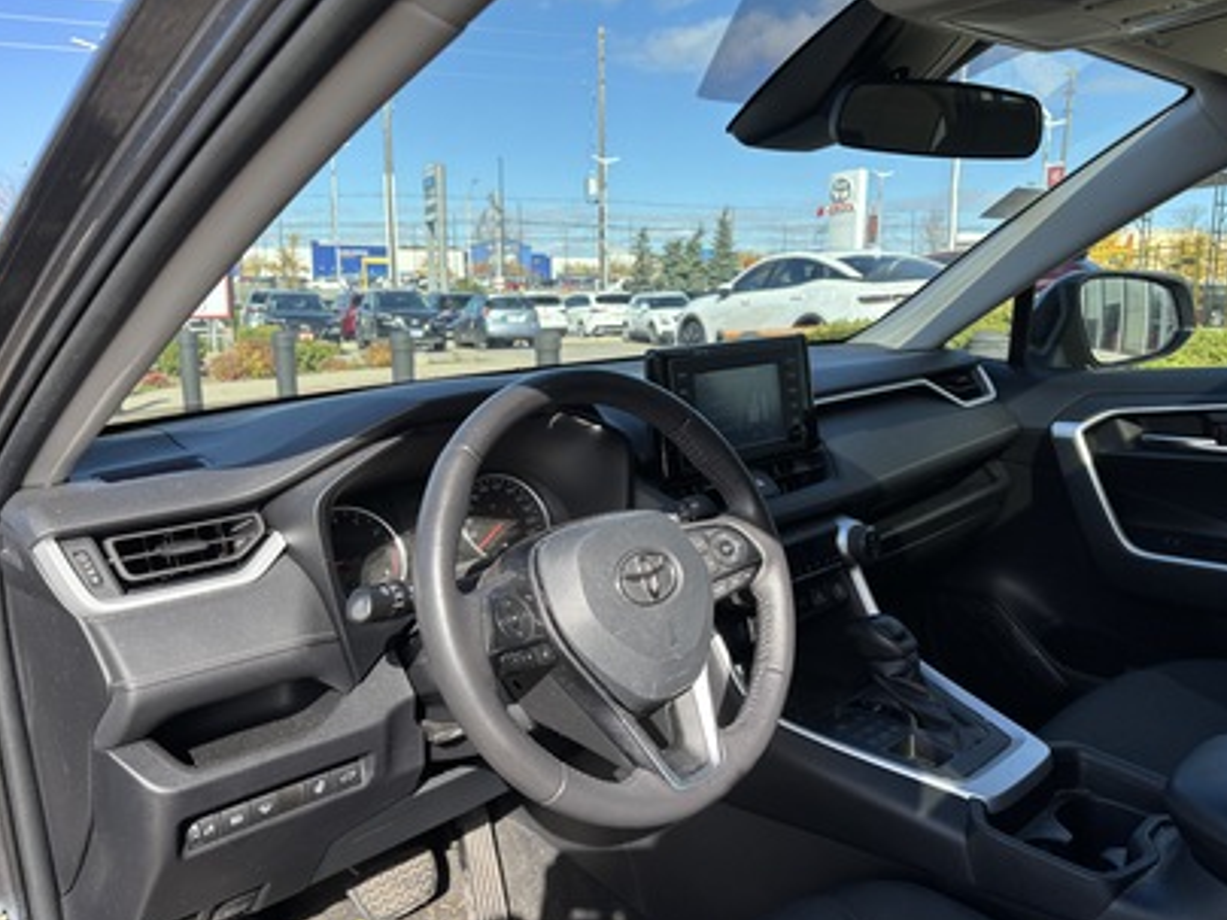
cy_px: 469
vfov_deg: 51.4
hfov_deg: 65.3
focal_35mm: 27
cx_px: 617
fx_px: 957
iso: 50
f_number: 1.6
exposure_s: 1/1164
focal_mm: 5.96
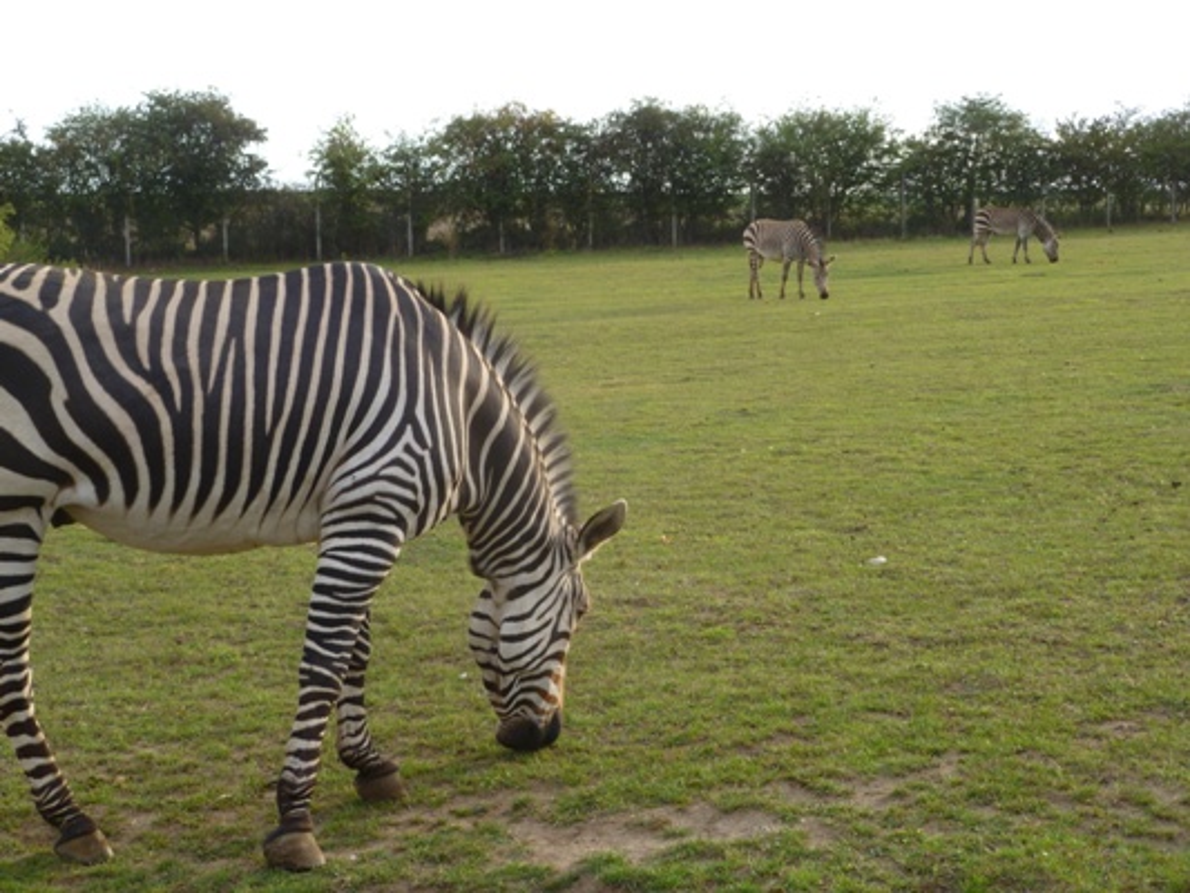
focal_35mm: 50
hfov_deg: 38.2
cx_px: 595
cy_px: 446
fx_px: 1719
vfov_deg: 29.1
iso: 80
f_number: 3.9
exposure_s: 1/60
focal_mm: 9
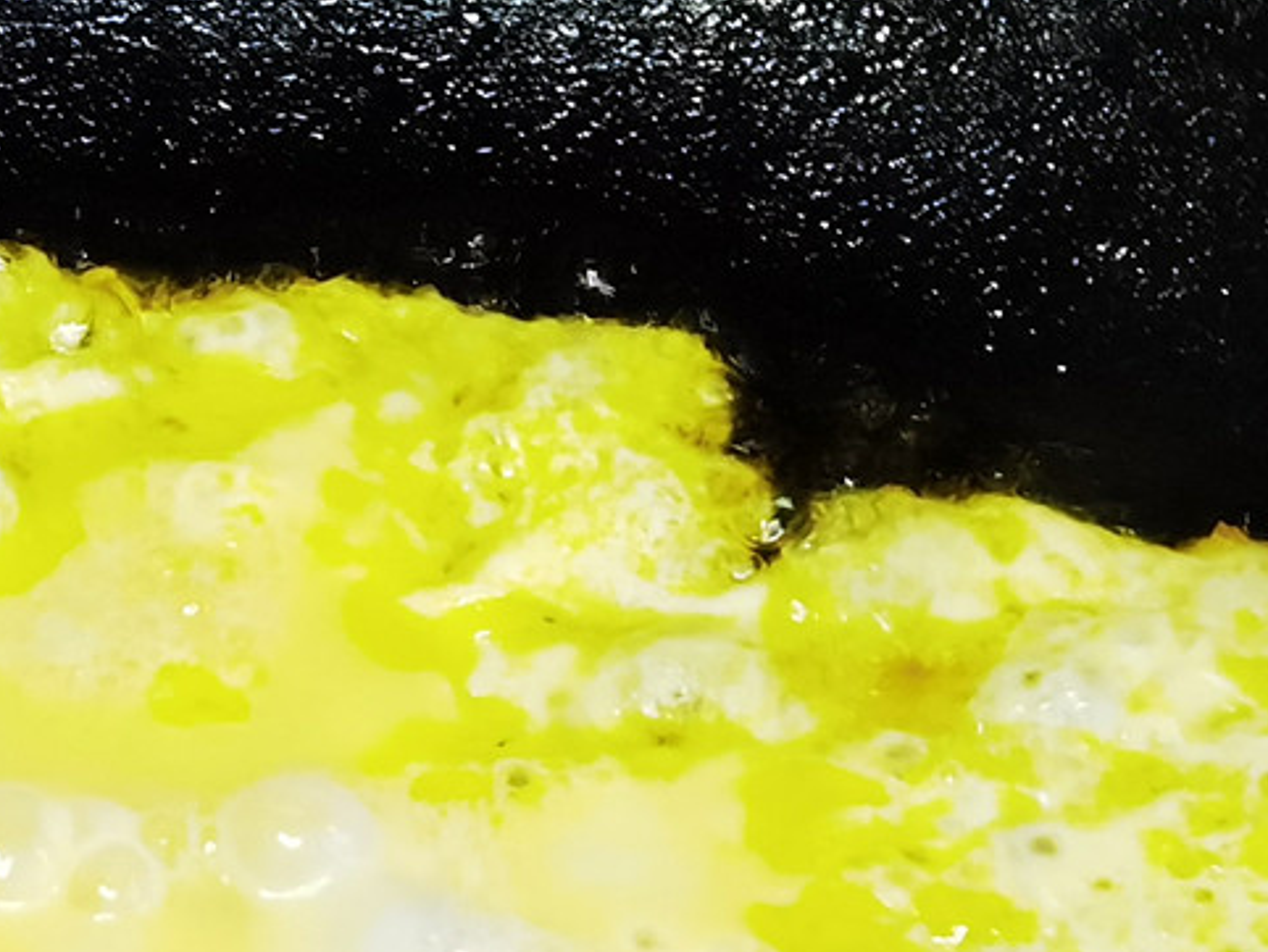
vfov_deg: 7.6
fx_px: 7146
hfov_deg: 10.1
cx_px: 342
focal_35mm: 195
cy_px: 586
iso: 250
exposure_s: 1/33.3
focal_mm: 6.71
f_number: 1.9
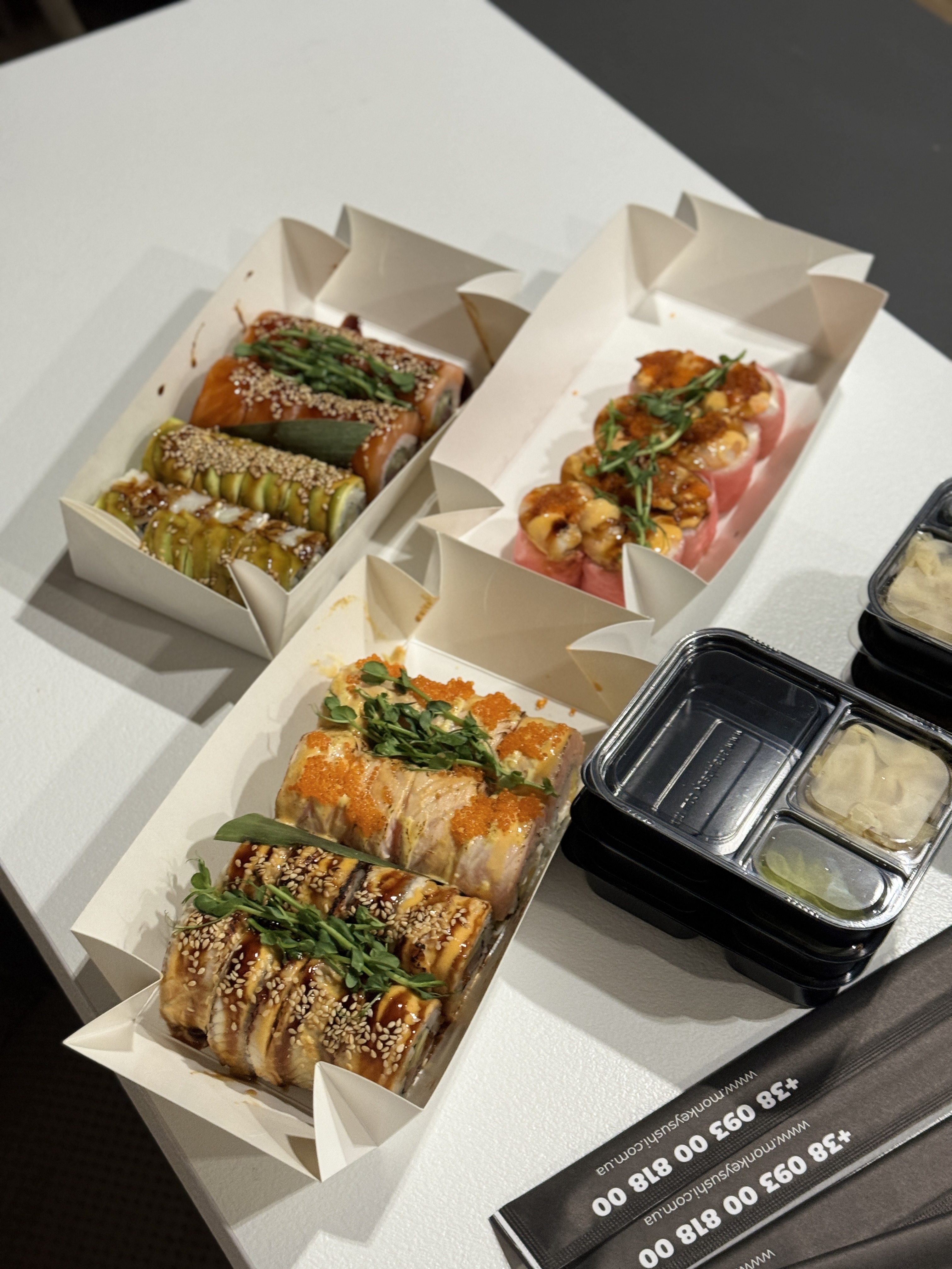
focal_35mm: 48
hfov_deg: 30.3
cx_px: 476
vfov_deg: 39.7
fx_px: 1760
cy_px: 634
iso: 200
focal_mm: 6.86
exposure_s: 1/33
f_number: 1.78
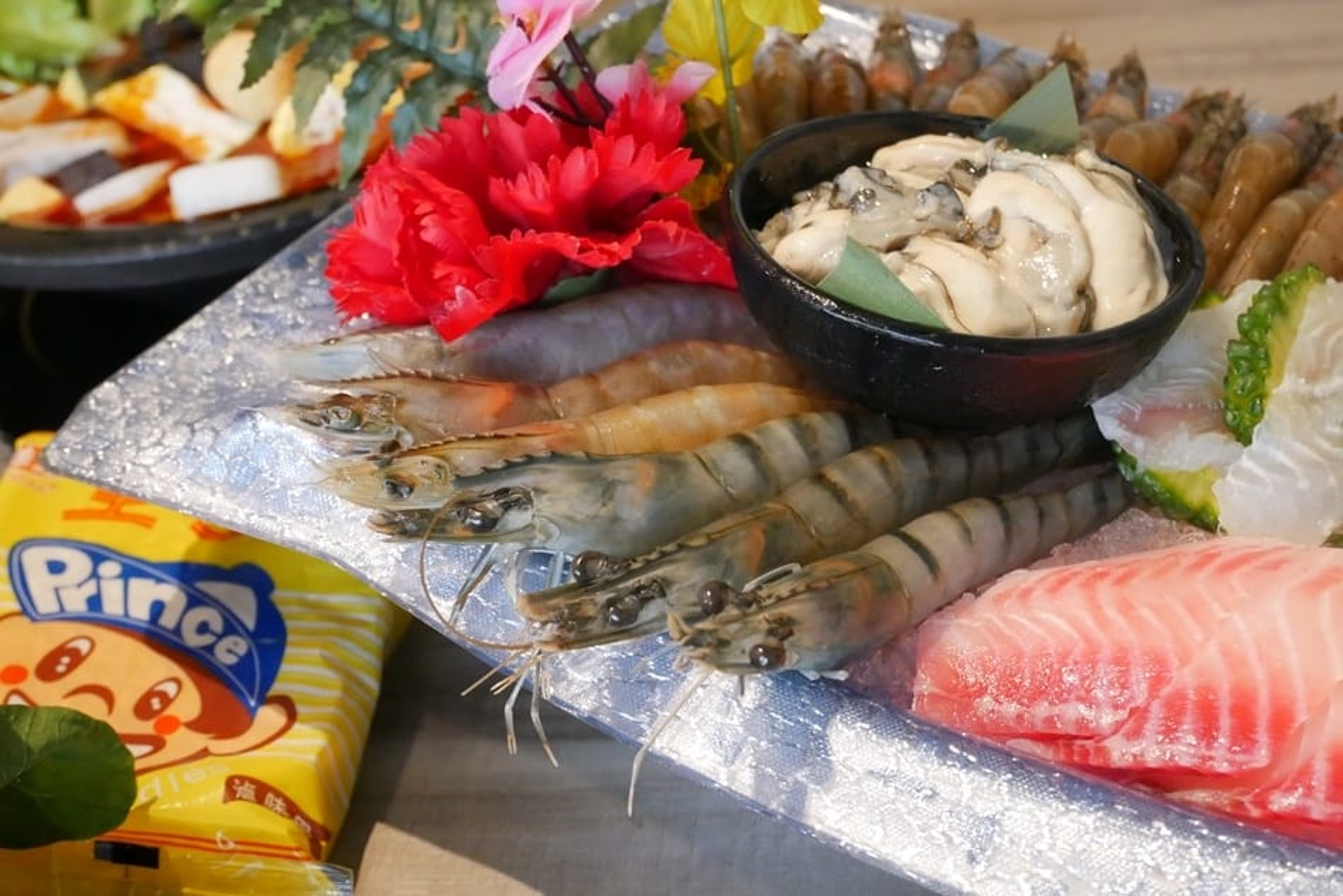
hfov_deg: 43.6
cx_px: 672
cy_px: 448
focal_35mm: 45
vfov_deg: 29.9
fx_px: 1679
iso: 3200
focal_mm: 22
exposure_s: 1/200
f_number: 4.8
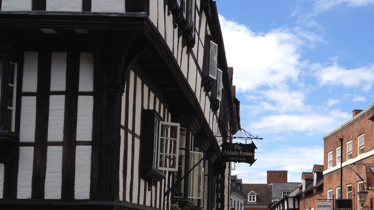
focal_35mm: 63
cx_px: 306
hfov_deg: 32.3
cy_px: 168
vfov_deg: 18.9
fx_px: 625
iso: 64
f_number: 2.4
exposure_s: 1/1381
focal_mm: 4.28
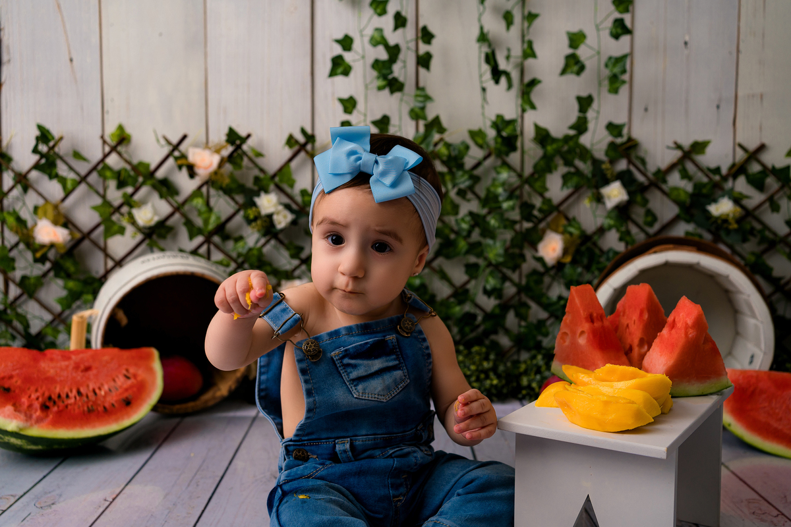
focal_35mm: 35
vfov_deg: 37.9
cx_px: 396
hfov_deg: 54.4
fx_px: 769
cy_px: 264
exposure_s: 1/160
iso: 160
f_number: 4.5
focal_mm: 35
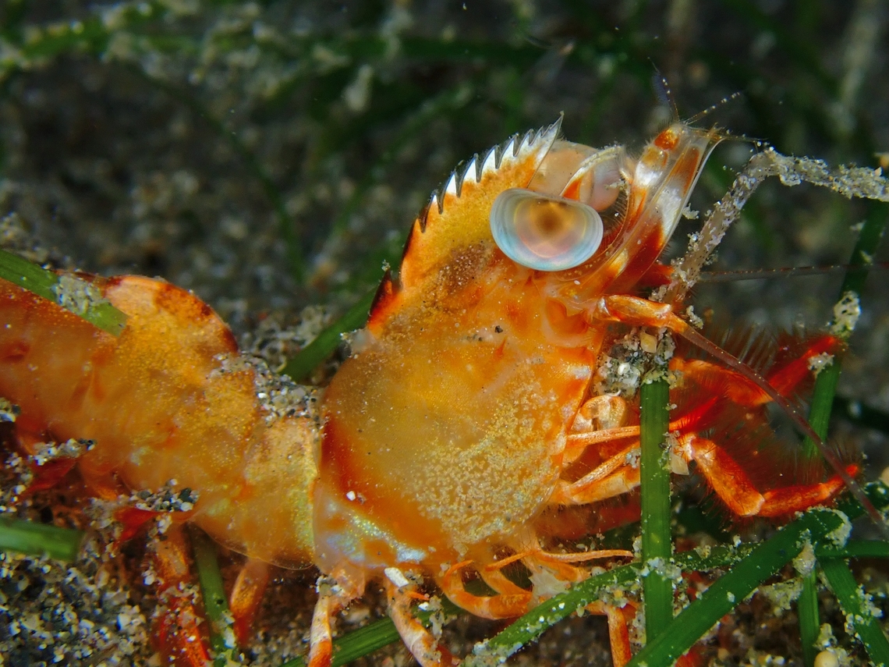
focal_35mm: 100
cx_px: 444
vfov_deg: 14.8
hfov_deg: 19.6
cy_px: 334
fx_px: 2568
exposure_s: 1/200
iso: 250
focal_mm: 18
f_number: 6.3
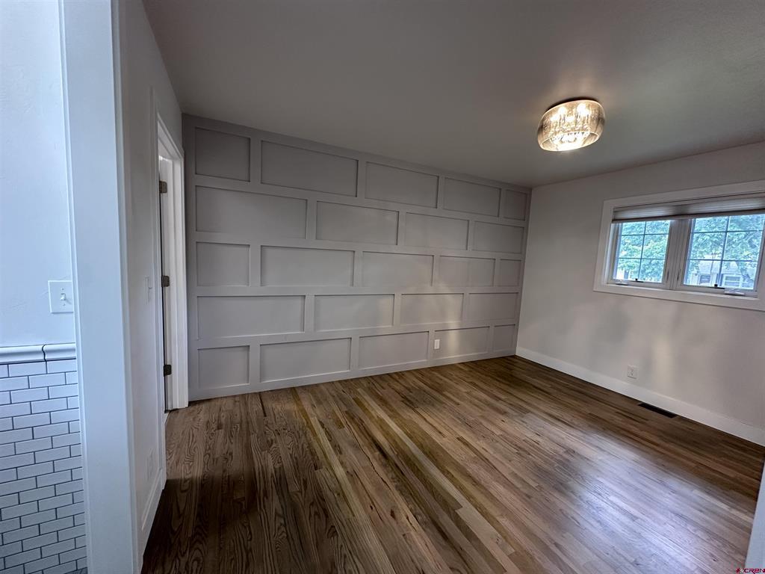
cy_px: 287
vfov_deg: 85.7
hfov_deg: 102.1
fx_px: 309
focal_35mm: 14
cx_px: 382
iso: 200
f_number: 2.2
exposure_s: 1/60
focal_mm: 2.22
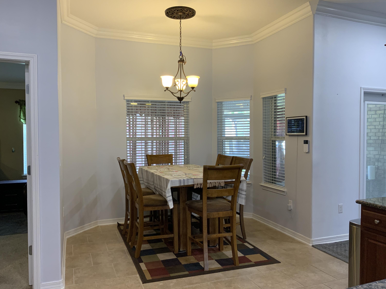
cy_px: 144
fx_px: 323
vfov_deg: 48.2
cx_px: 193
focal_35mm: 29
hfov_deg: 61.7
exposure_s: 1/60
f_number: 1.8
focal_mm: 3
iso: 125
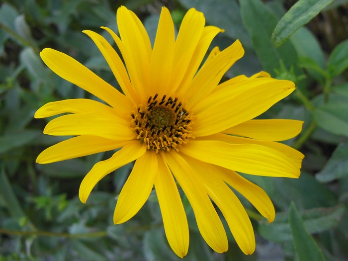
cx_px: 174
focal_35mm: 45
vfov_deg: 32.2
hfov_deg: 42.1
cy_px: 130
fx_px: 452
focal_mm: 8
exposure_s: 1/250
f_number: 4.4
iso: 250
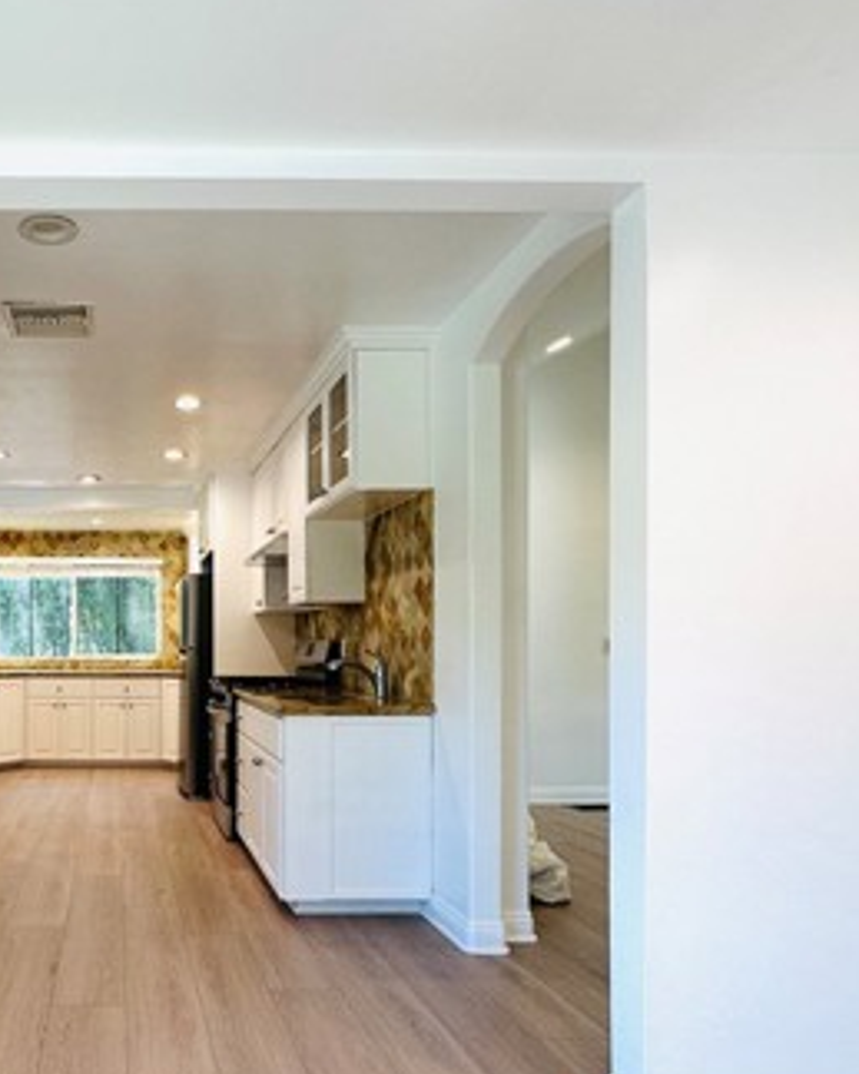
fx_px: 858
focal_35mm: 27
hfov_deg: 48.8
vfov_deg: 63.5
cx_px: 123
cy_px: 643
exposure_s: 1/120
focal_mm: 2.22
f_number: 2.2
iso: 125
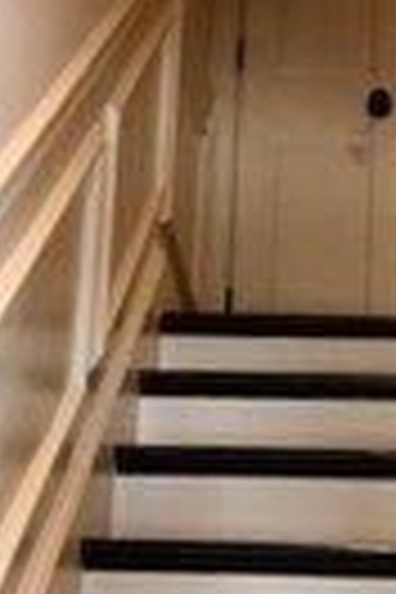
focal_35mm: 96
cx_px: 180
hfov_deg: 14.3
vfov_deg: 21.3
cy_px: 315
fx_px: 1582
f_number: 4
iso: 800
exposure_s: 1/60
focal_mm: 11
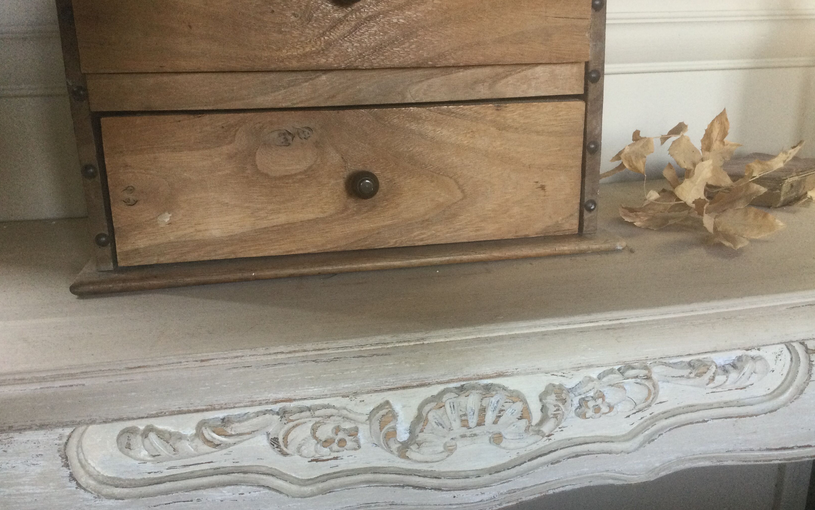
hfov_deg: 58.1
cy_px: 282
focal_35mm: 33
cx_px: 408
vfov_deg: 38.3
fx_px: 733
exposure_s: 1/33
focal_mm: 3.3
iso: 125
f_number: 2.4
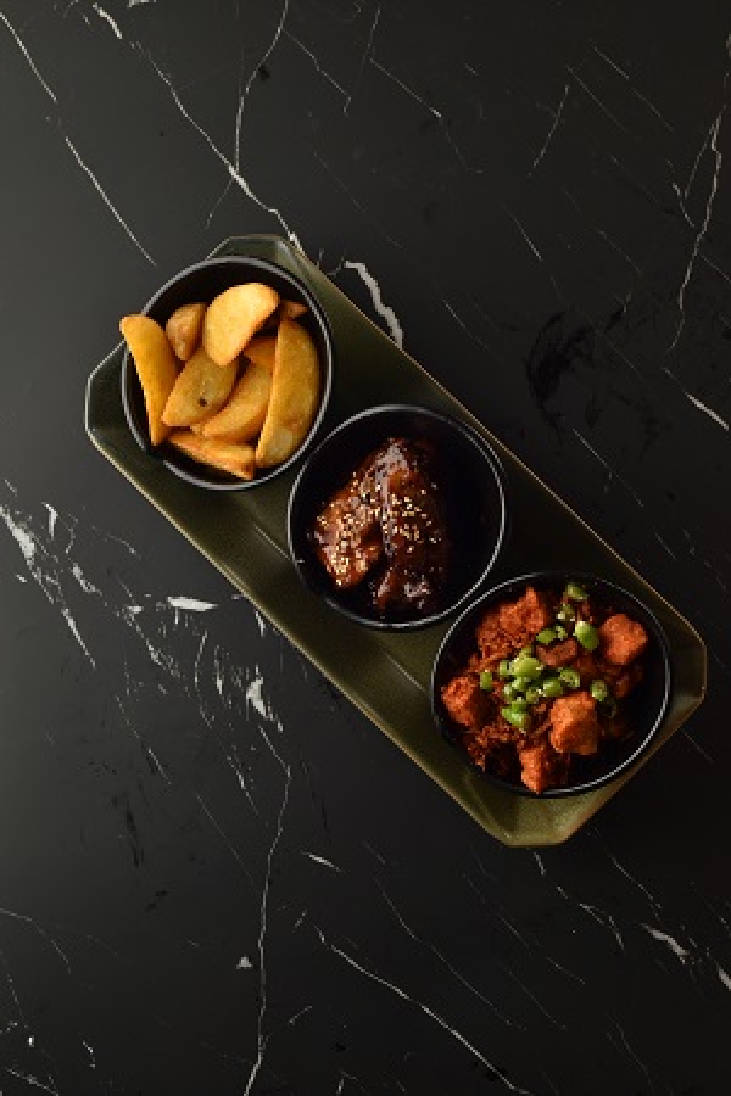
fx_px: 1523
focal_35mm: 50
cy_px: 548
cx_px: 366
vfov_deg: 39.6
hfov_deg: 27.0
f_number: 13
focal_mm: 50
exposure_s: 1/80
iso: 400
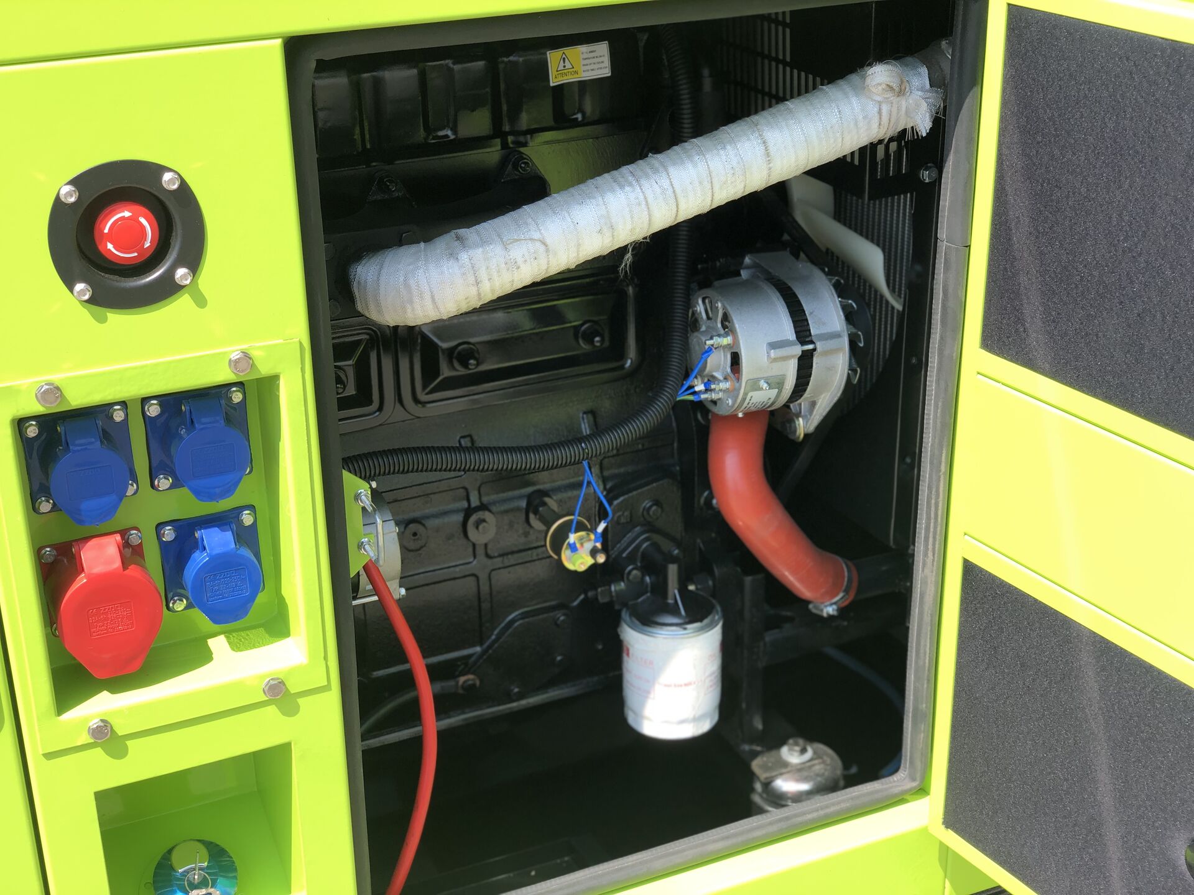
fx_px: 1794
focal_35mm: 52
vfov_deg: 28.0
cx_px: 597
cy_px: 448
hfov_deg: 36.8
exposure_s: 1/271
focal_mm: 6
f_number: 2.4
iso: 16
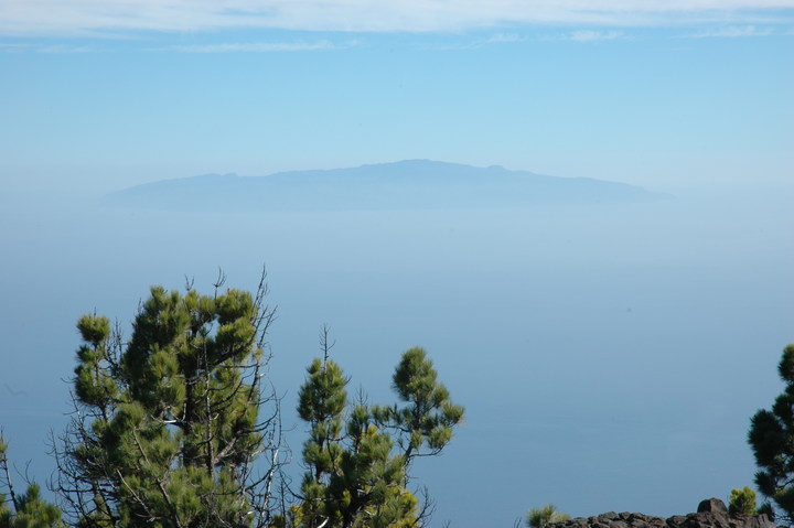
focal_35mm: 98
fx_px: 2149
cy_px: 264
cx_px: 397
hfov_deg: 20.9
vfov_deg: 14.0
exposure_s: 1/100
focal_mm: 65
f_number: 22
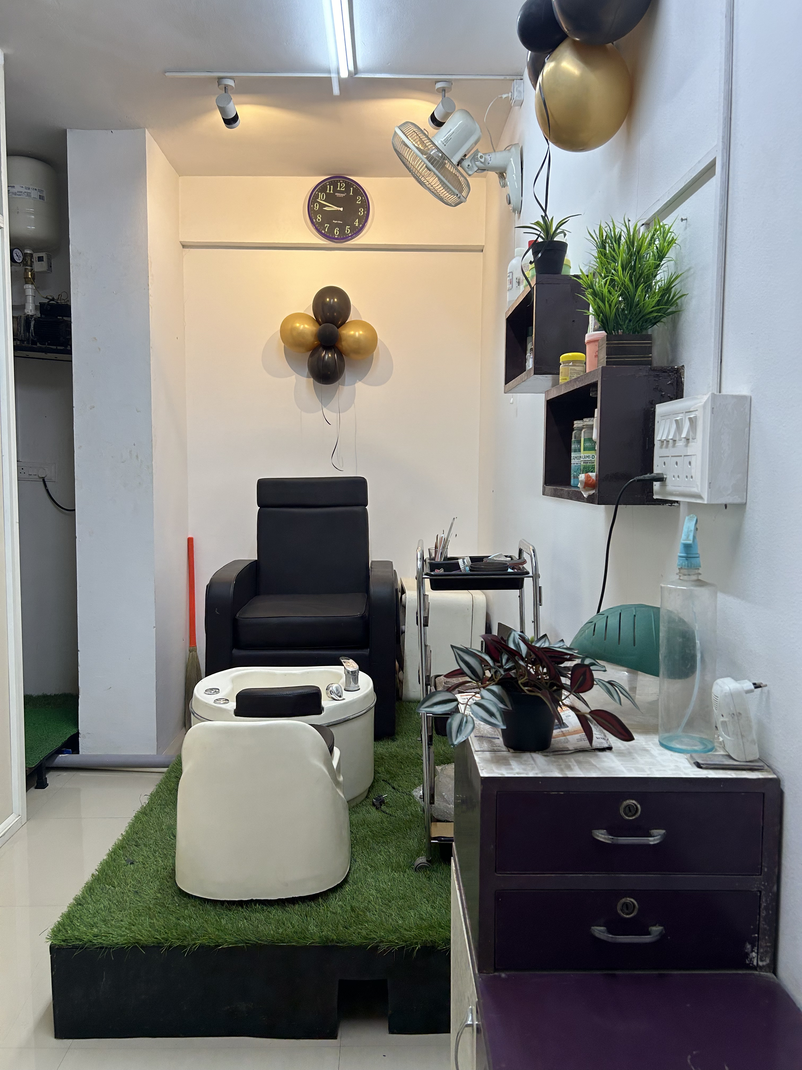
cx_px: 401
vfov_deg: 67.3
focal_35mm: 26
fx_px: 803
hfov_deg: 53.1
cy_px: 535
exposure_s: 1/100
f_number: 1.5
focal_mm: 5.7
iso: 80
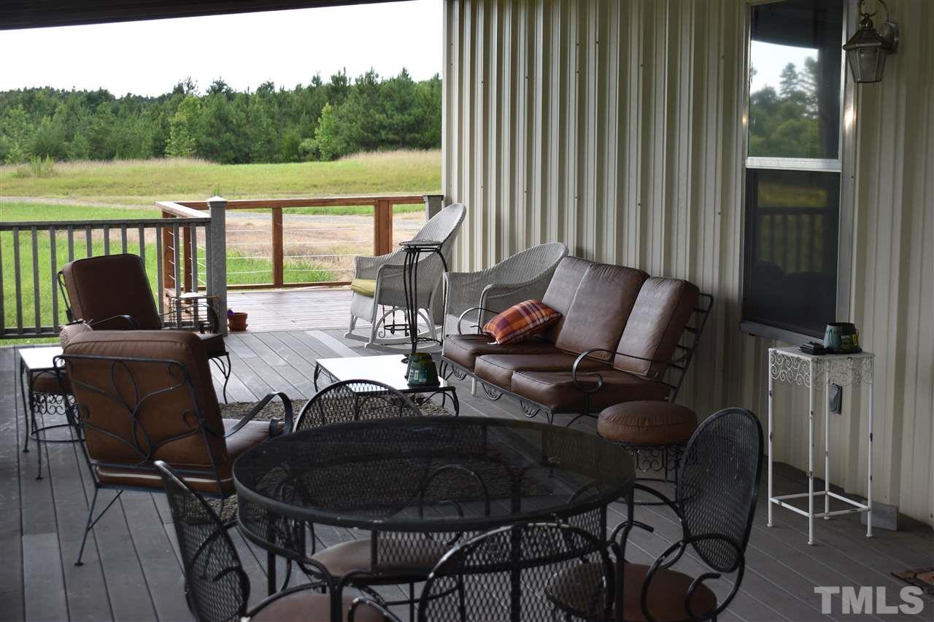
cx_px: 467
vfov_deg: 25.7
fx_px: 1362
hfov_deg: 37.9
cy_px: 311
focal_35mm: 52
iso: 100
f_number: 5.6
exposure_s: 1/200
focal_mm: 35
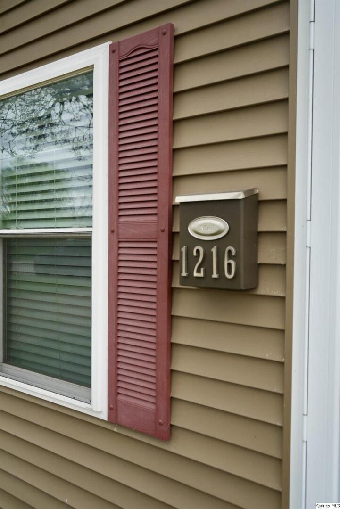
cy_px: 254
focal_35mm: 31
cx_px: 170
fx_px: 439
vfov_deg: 60.3
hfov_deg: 42.4
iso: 100
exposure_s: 1/160
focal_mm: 31
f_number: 4
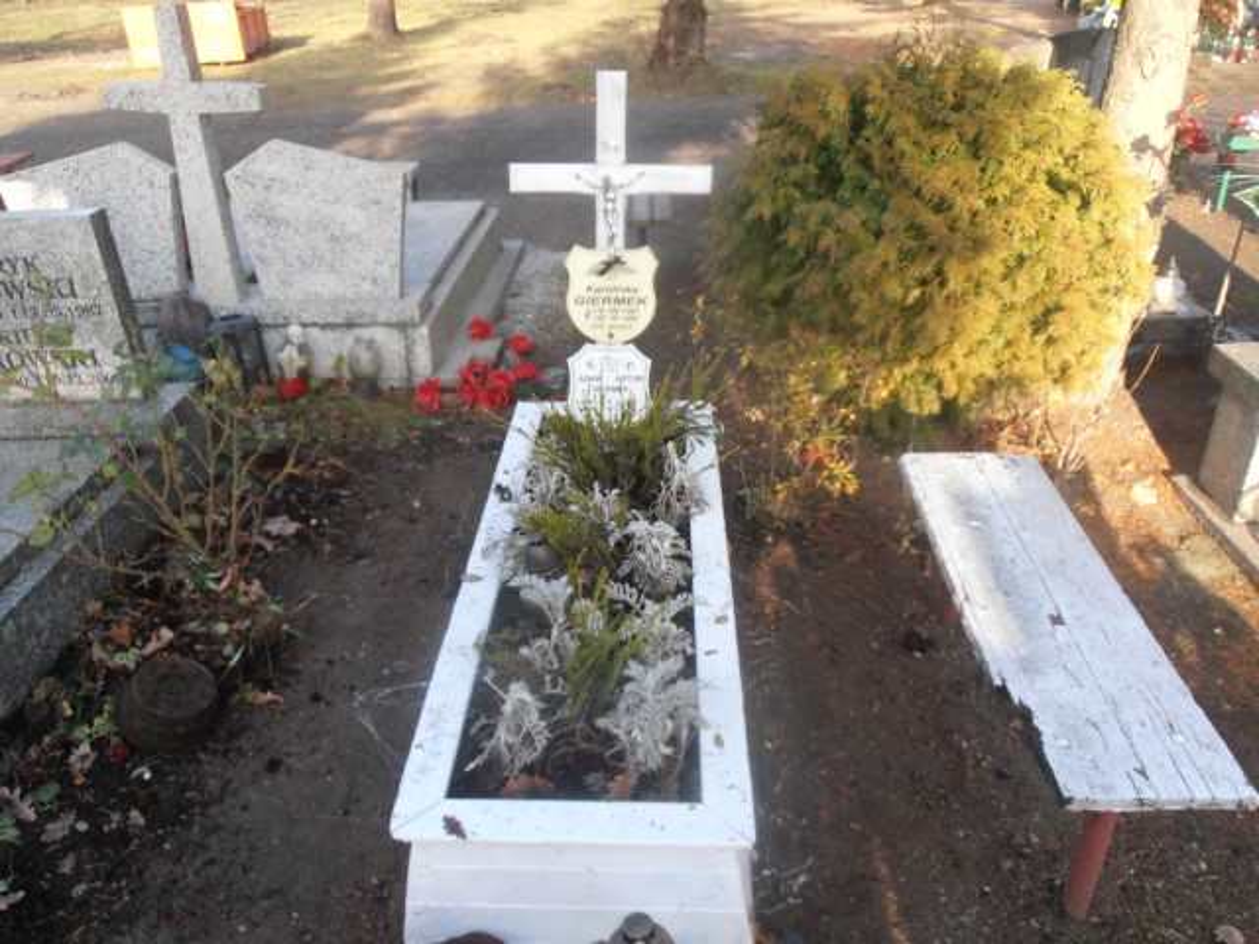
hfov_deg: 60.0
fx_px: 1091
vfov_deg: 46.8
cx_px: 630
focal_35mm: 30
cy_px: 472
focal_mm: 5.25
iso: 80
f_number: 3.5
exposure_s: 1/125
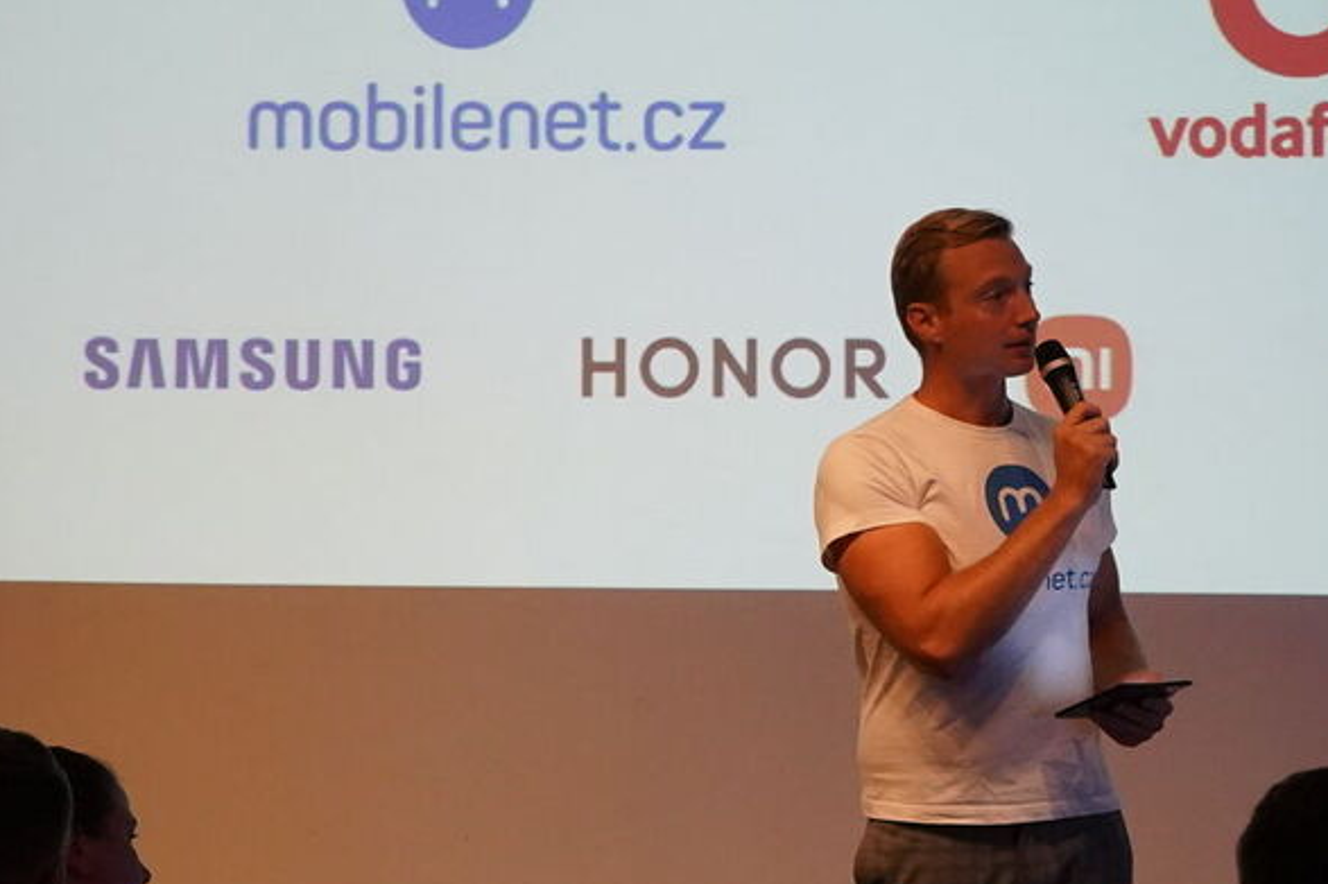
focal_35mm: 229
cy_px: 538
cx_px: 704
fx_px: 8445
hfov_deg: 9.0
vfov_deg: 6.0
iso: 4000
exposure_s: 1/160
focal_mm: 70
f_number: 5.6
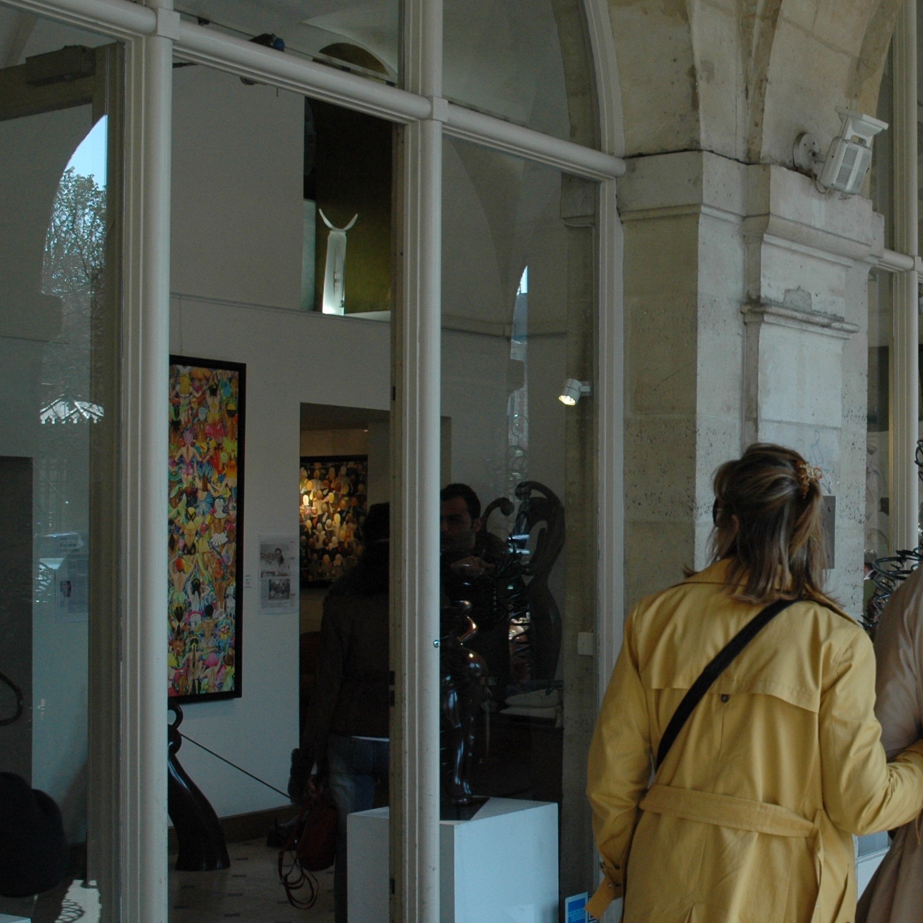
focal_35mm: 60
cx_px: 783
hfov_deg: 27.8
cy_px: 489
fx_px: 1810
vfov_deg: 28.6
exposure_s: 1/200
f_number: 7.1
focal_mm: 24
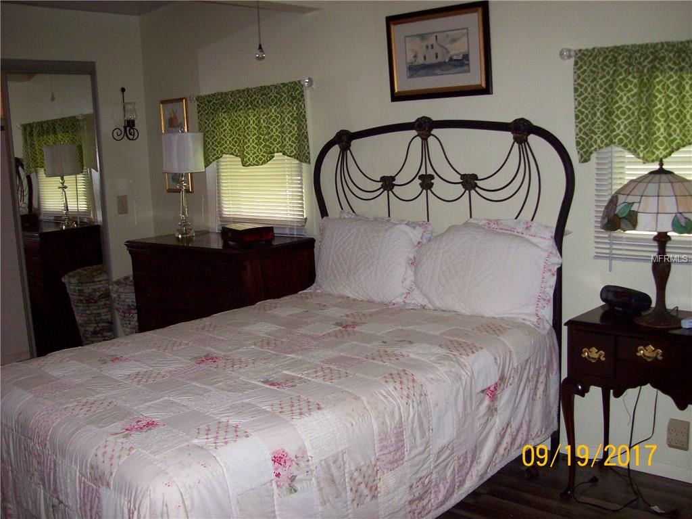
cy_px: 260
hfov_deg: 51.4
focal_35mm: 36
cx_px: 346
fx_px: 719
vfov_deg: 39.6
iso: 140
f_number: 2.7
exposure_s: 1/64
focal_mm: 6
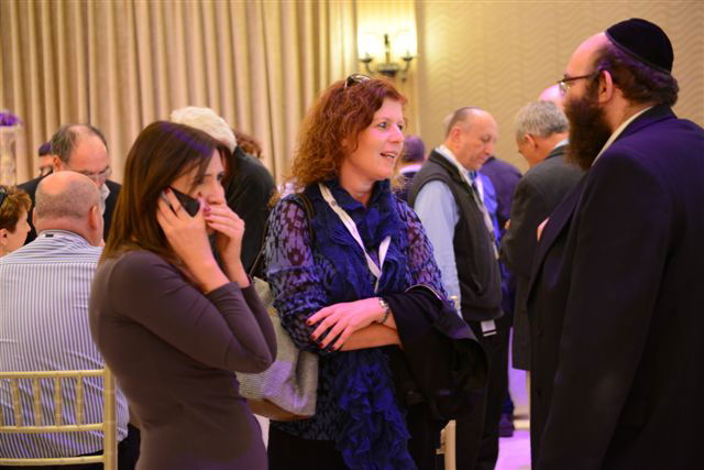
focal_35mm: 62
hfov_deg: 32.4
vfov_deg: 21.9
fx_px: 1213
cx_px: 352
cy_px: 235
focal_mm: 62
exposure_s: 1/40
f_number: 2.8
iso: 1000
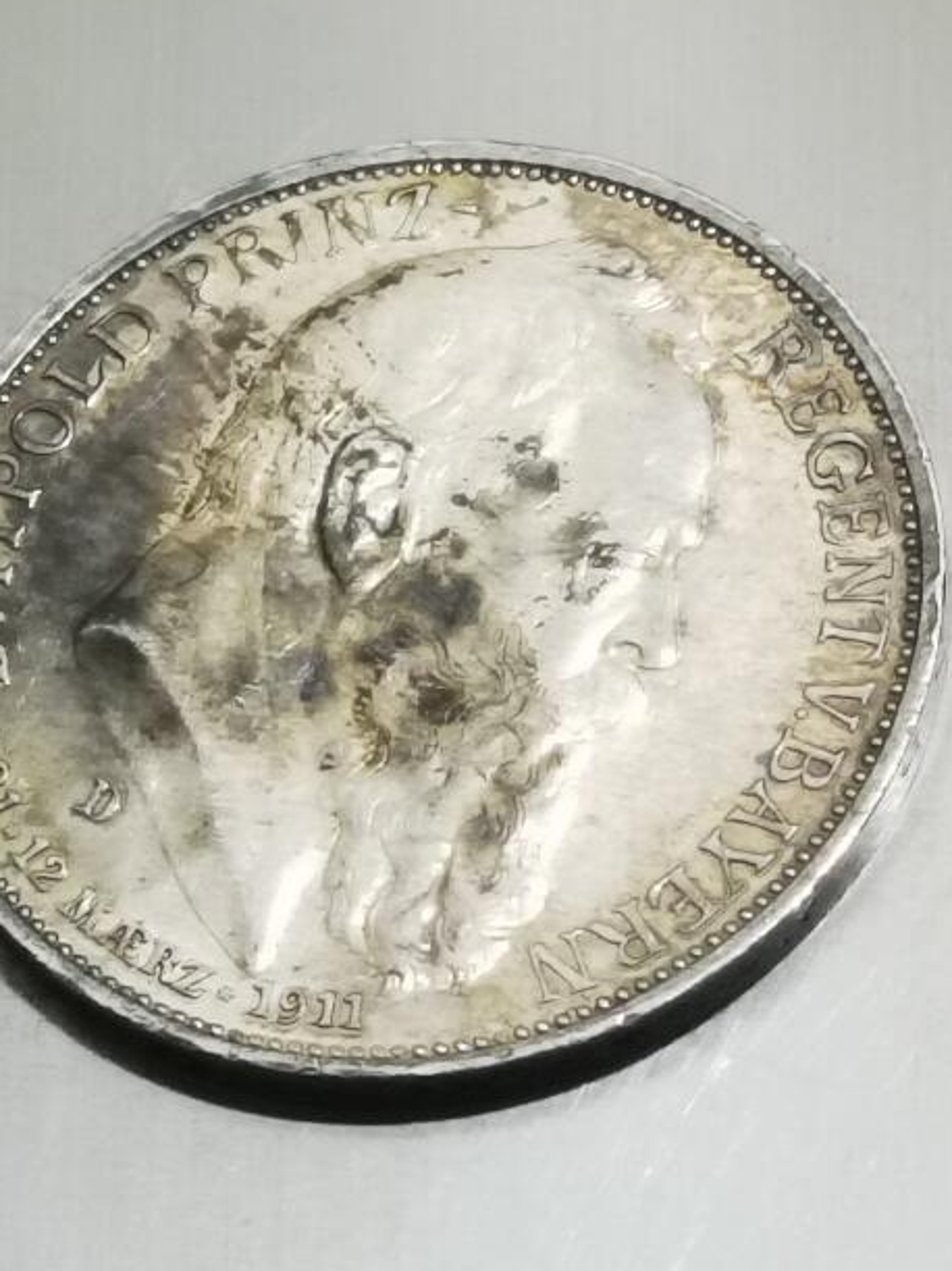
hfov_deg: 9.3
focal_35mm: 159
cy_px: 720
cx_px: 501
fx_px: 5832
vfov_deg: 12.4
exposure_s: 1/100
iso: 125
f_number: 1.9
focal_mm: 6.67
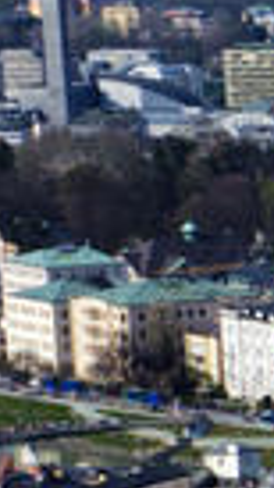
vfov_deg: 7.6
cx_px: 1544
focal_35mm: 280
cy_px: 645
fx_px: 3619
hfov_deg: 3.8
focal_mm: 28
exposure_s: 1/350
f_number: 9.5
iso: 100
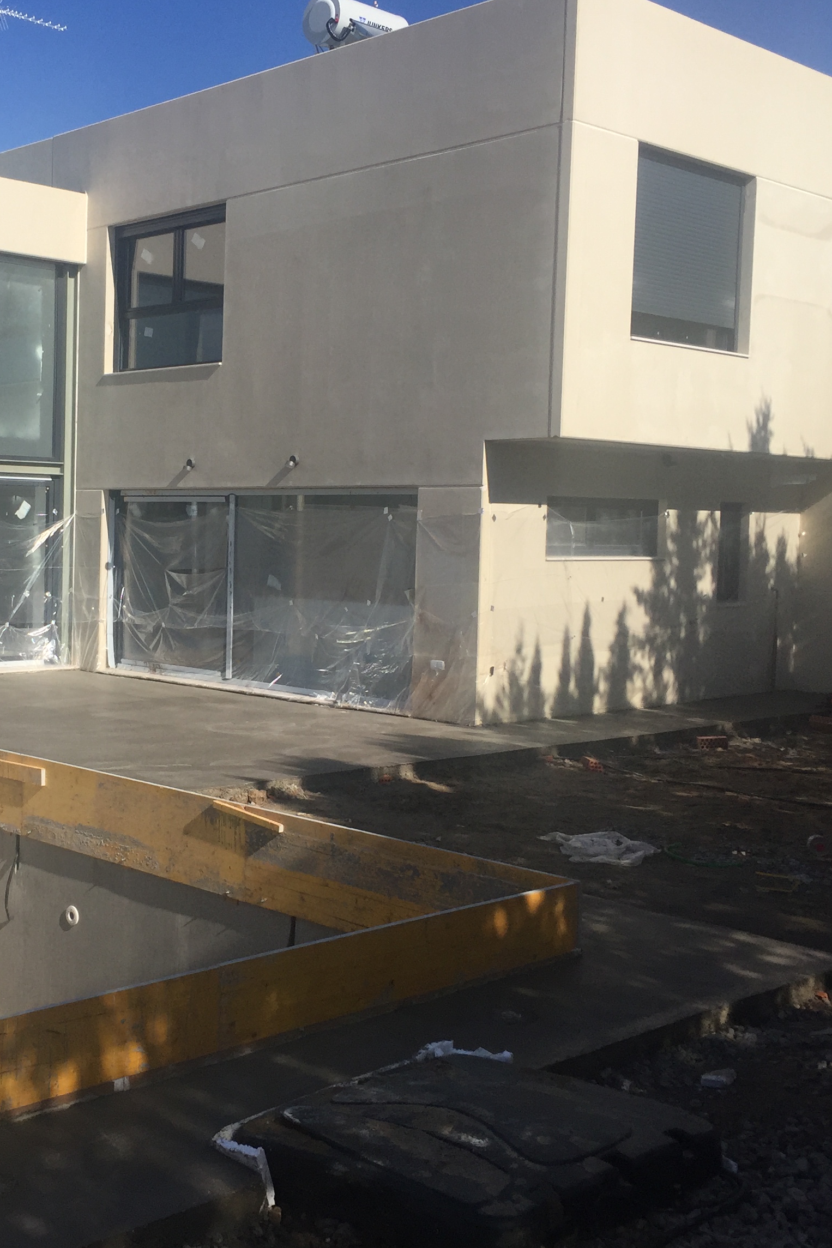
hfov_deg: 30.4
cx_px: 169
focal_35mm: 43
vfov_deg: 45.4
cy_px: 595
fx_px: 1491
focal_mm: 4.15
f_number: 2.2
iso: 32
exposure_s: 1/3300
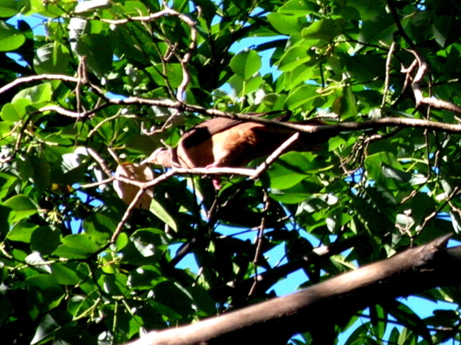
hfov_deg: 6.5
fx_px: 4032
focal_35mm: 303
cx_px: 230
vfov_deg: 4.9
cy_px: 172
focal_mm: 50
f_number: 4.4
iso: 79
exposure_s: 1/125
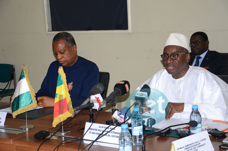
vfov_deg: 15.6
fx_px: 550
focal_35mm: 87
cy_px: 76
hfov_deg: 23.4
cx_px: 114
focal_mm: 58
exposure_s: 1/100
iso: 500
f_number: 5
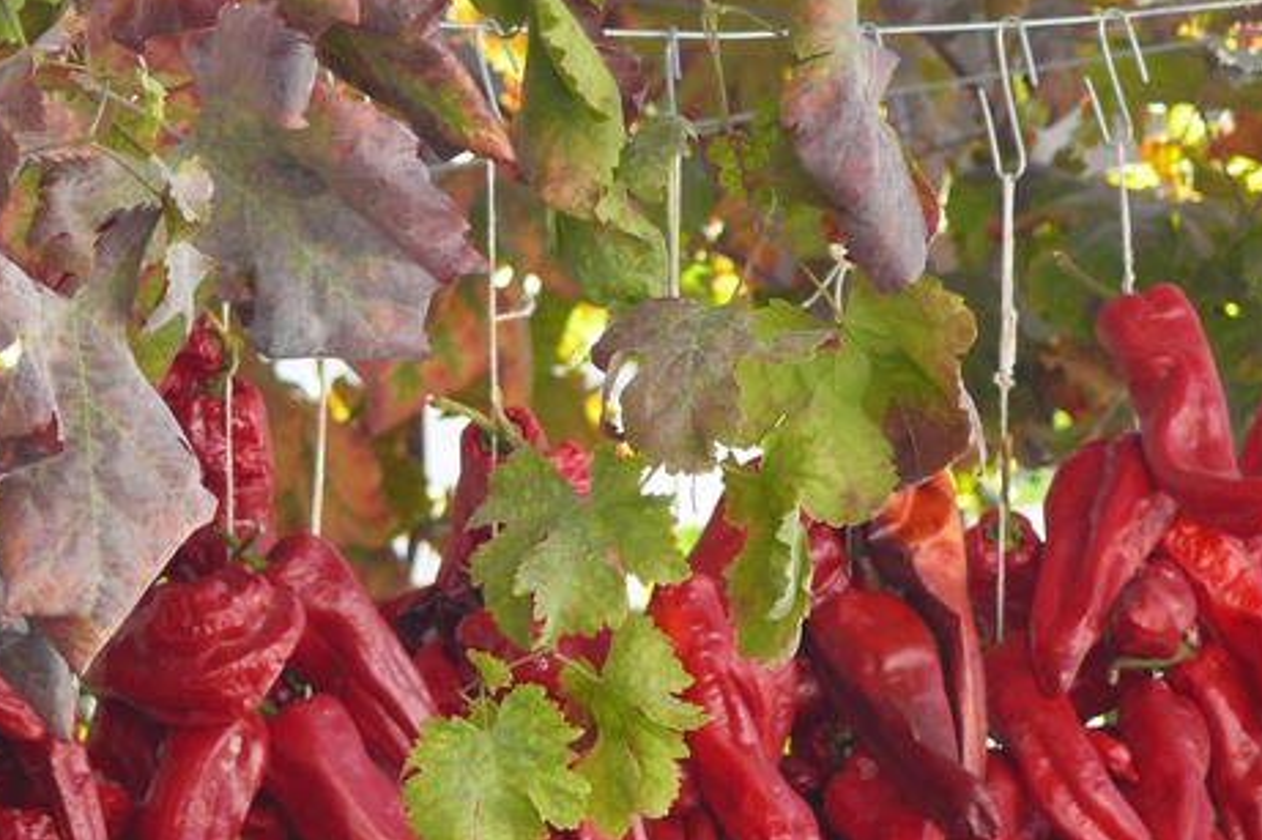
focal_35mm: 597
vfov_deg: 2.3
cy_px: 301
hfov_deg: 3.5
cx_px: 460
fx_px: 20920
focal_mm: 74.6
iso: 200
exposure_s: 1/125
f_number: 3.6
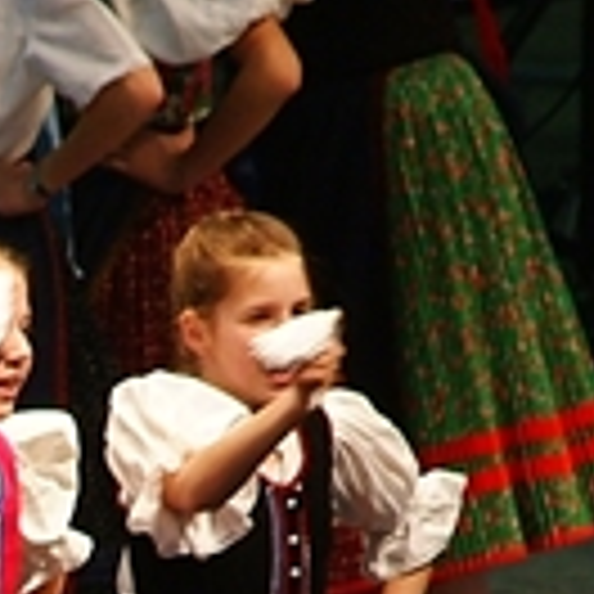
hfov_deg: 1.2
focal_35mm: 1509
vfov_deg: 1.2
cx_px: -706
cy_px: 472
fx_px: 29296
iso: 800
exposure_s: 1/125
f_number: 5.6
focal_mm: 200
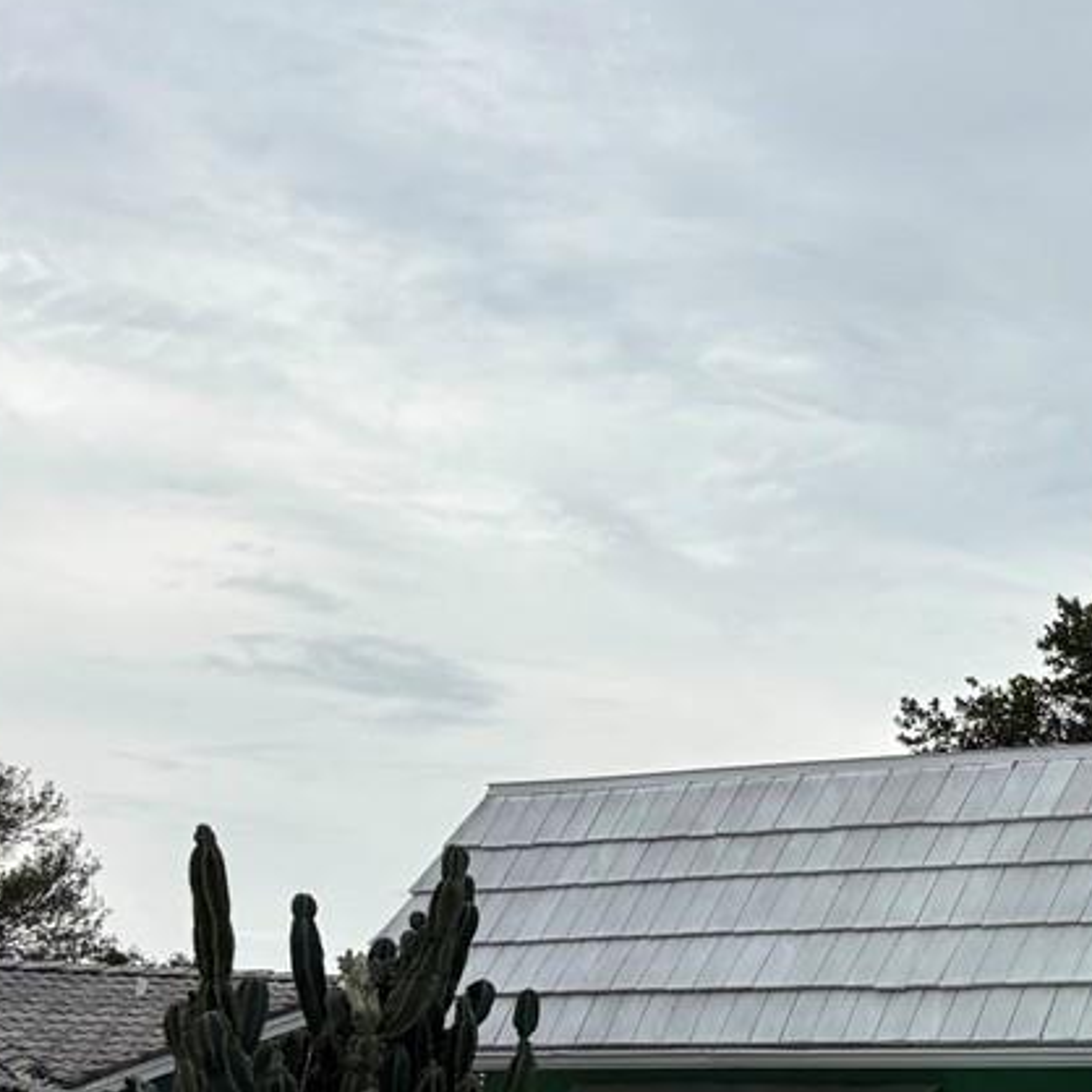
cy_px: 1032
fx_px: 3141
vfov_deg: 19.3
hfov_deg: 16.8
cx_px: 1884
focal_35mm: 88
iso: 50
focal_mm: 5.96
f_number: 1.6
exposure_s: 1/4854
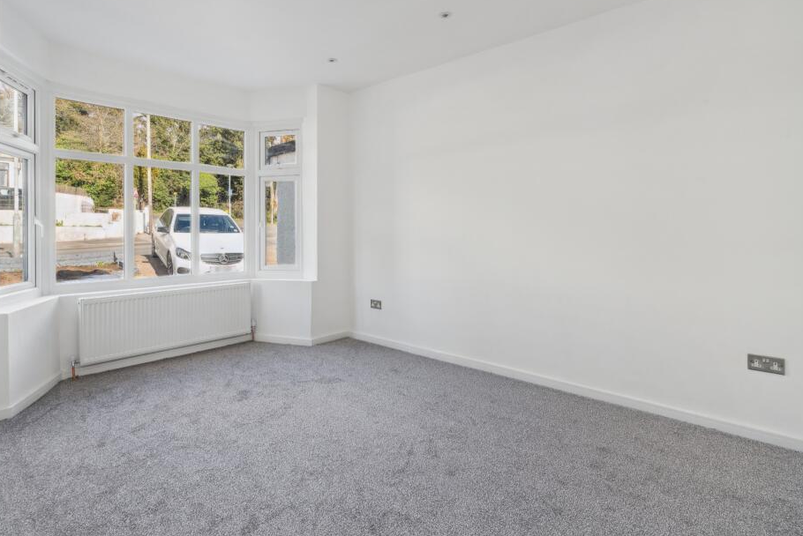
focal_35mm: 18
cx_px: 385
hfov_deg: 89.9
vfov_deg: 67.4
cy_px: 246
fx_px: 402
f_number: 11
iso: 640
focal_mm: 16
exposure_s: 1/40
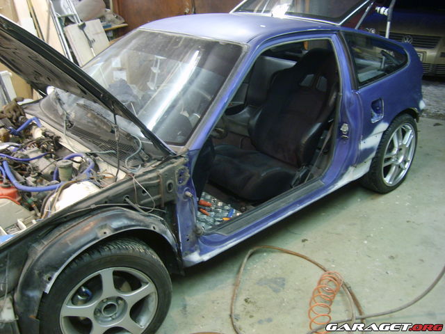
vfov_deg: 40.7
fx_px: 450
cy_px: 167
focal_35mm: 35
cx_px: 222
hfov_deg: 52.6
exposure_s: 1/10
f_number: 2.8
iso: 139
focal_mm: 5.8
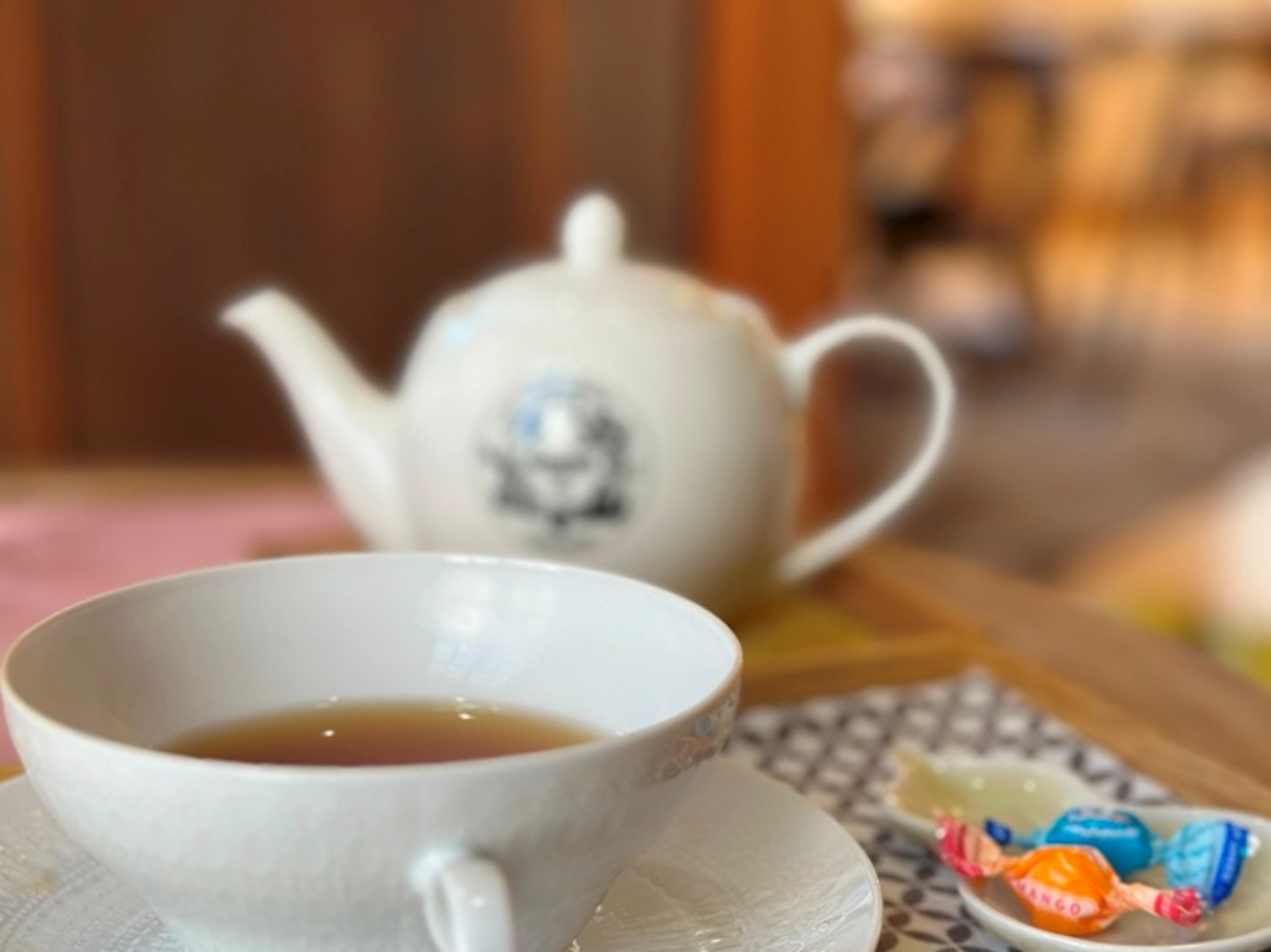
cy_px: 519
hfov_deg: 36.2
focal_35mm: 53
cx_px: 664
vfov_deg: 27.5
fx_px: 1945
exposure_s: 1/183
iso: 80
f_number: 1.78
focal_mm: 6.86
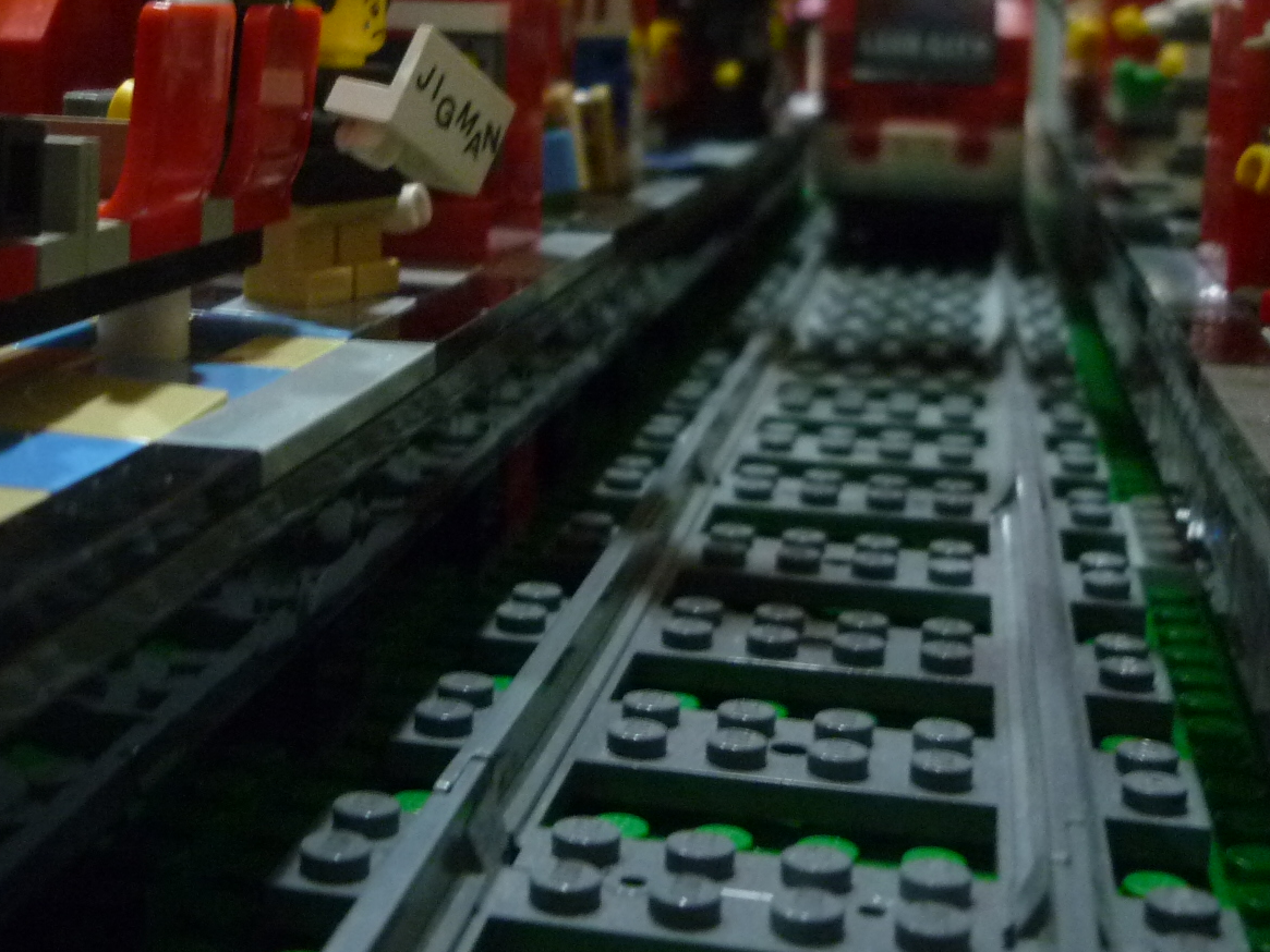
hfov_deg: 32.9
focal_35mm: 58
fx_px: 2128
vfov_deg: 24.9
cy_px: 219
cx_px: 391
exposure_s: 1/8
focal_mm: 5.5
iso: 400
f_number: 2.8
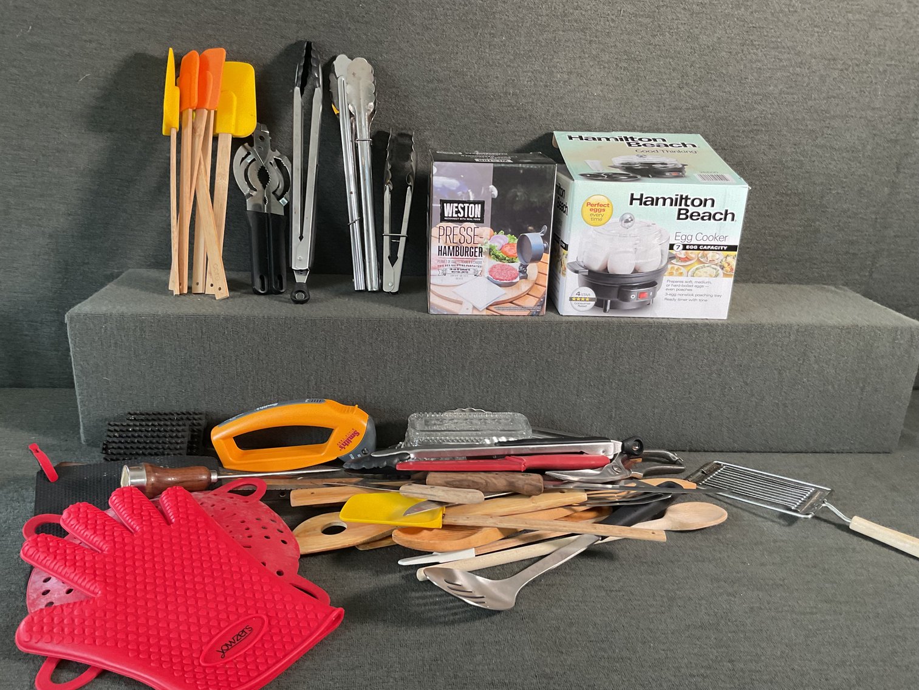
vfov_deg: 48.2
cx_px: 460
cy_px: 345
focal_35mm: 29
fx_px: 770
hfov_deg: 61.7
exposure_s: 1/60
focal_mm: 3
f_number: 1.8
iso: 125
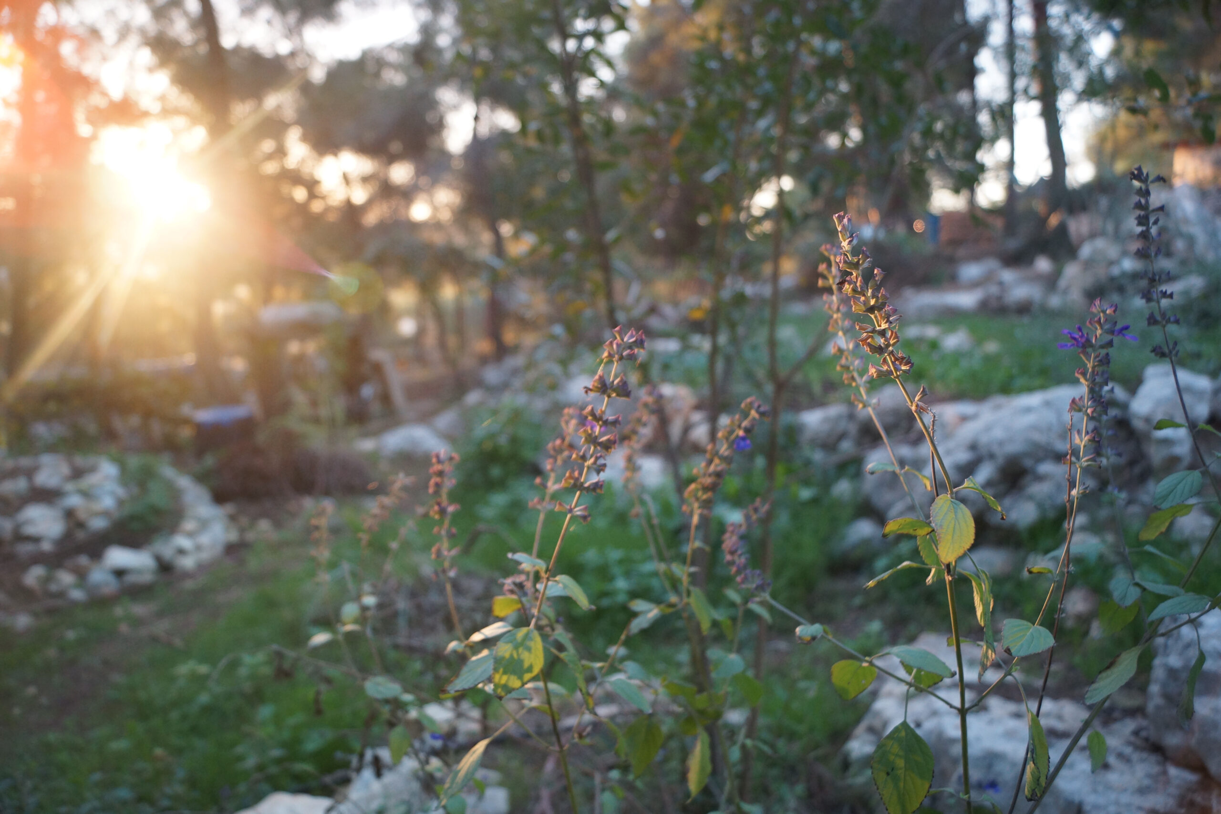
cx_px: 610
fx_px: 916
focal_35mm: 27
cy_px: 407
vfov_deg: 47.9
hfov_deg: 67.4
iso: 640
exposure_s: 1/60
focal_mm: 18
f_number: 4
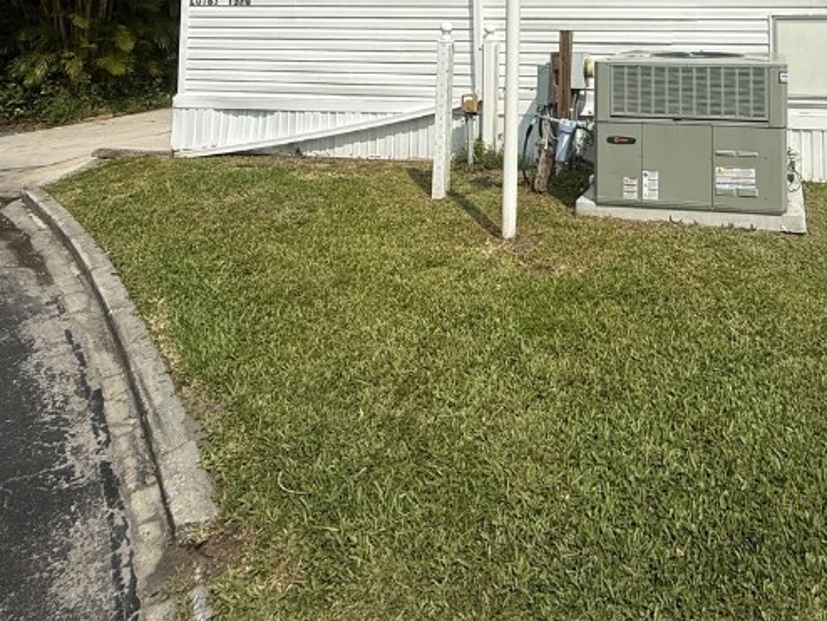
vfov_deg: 41.4
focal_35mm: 29
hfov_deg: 57.8
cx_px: 641
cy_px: -12
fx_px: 693
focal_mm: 2.22
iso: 50
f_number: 2.2
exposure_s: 1/4425
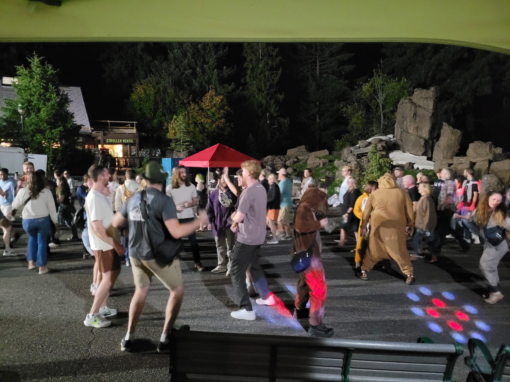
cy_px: 191
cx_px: 255
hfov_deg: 67.3
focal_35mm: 26
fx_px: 383
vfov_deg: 53.1
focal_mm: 5.4
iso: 1600
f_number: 1.8
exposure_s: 1/24
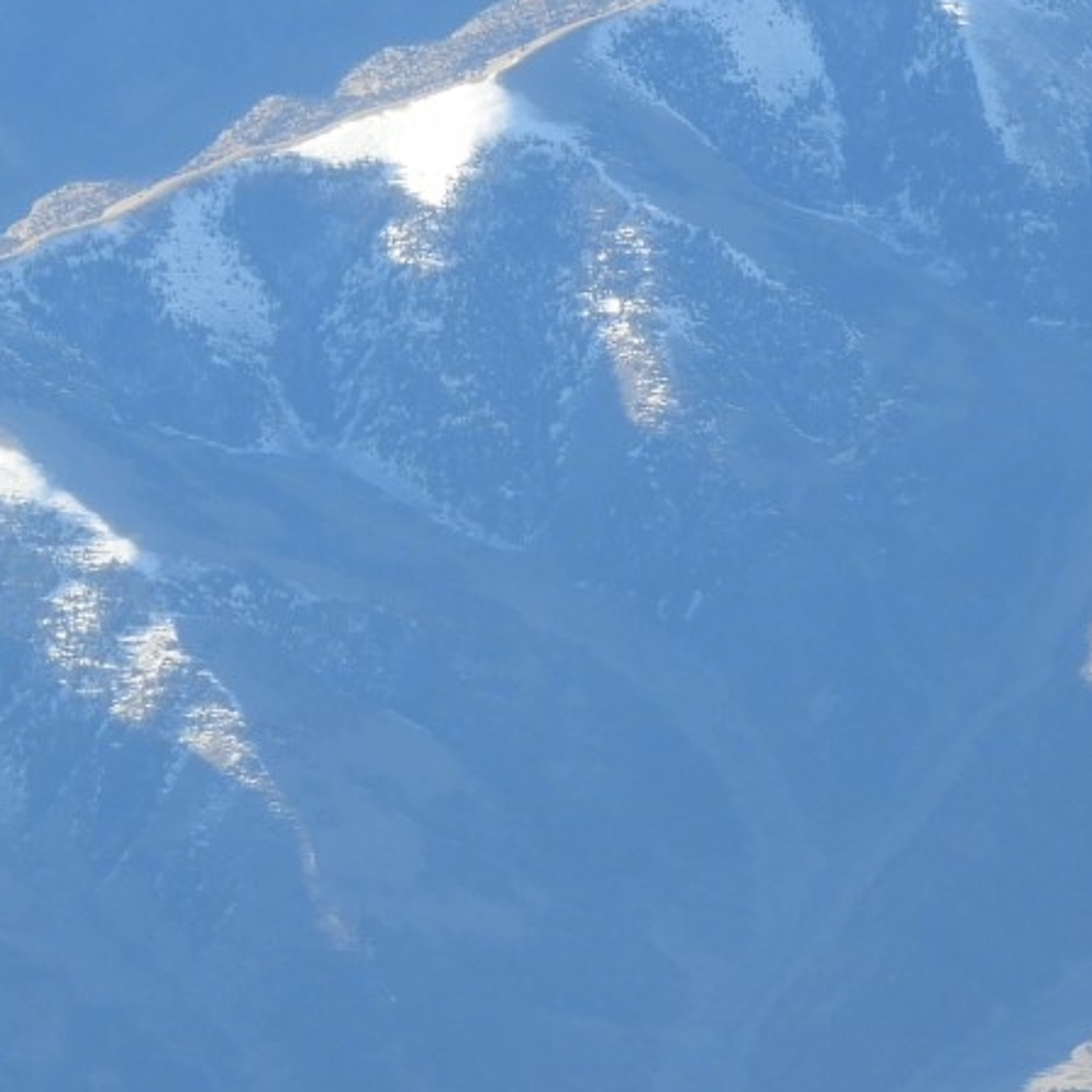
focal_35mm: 426
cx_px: 358
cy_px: 585
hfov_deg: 4.1
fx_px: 15204
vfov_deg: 4.1
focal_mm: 26.9
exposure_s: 1/200
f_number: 5.2
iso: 100
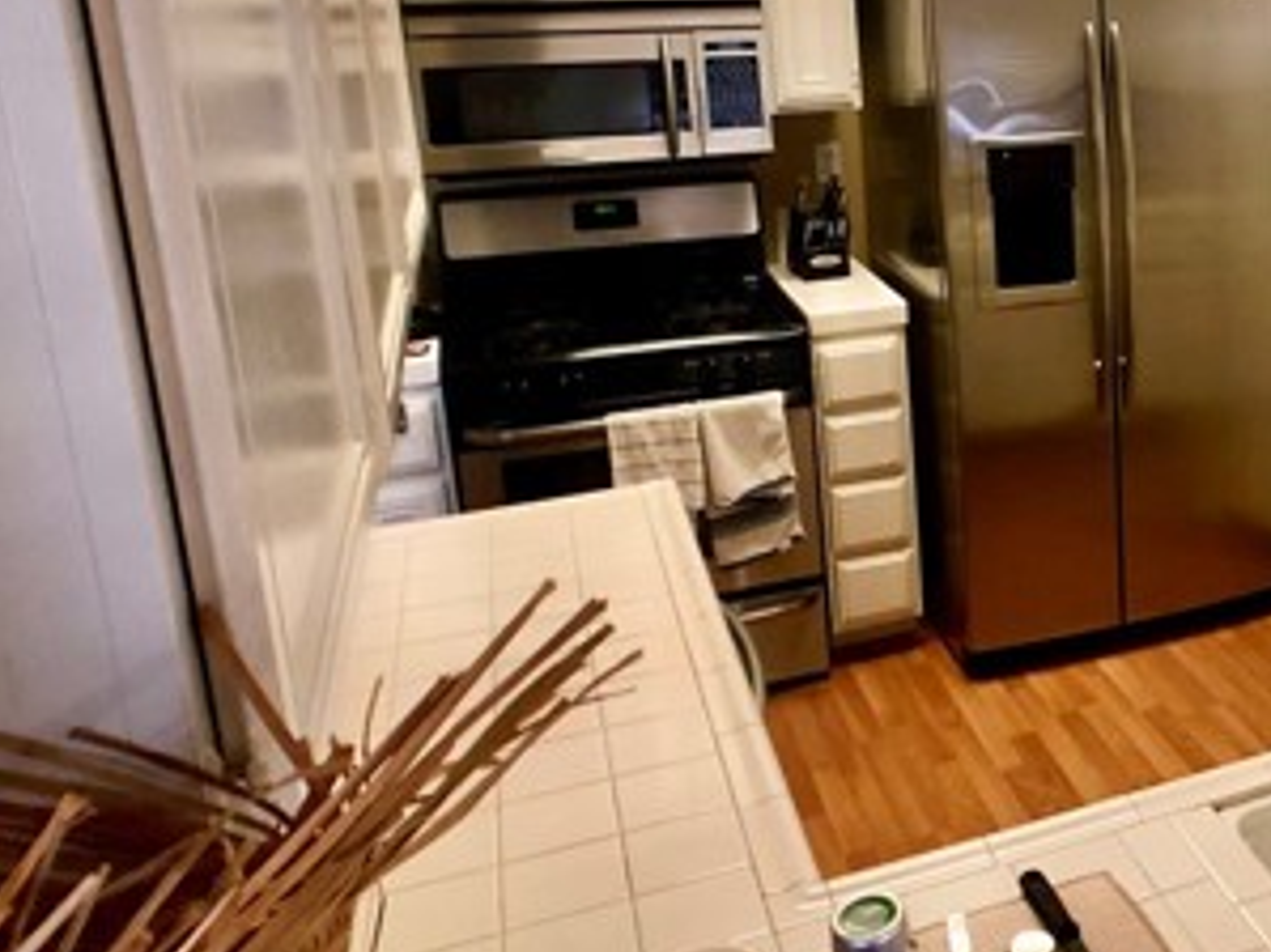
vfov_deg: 24.3
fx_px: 2202
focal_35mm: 60
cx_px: 1220
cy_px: 319
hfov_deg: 30.3
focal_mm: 4
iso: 64
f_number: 1.8
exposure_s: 1/15
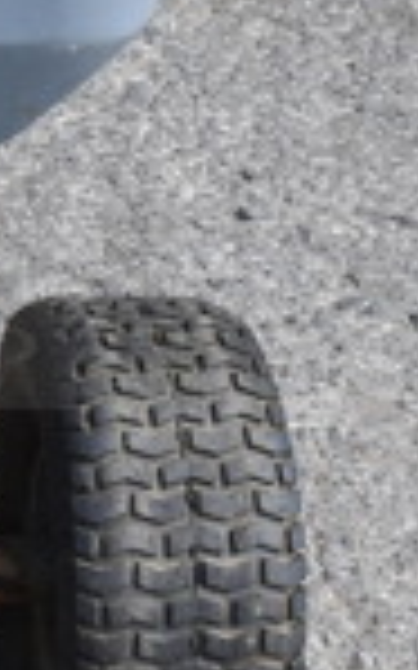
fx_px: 2062
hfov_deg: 10.6
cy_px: 171
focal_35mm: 113
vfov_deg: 18.3
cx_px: -422
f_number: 6.3
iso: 200
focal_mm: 18
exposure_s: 1/200
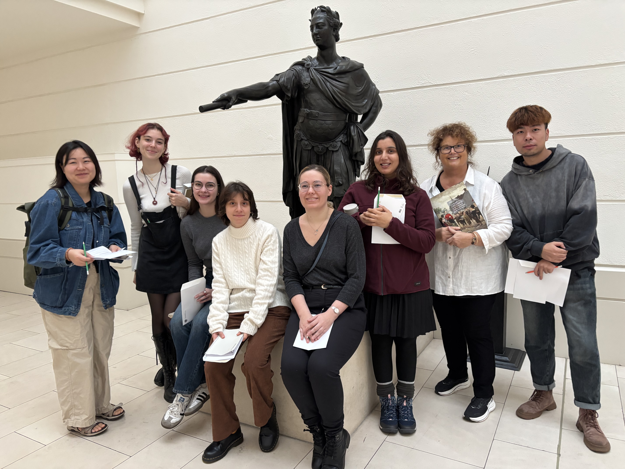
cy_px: 234
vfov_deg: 53.1
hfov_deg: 67.3
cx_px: 312
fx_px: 469
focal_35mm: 26
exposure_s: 1/60
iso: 400
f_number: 1.6
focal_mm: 5.96
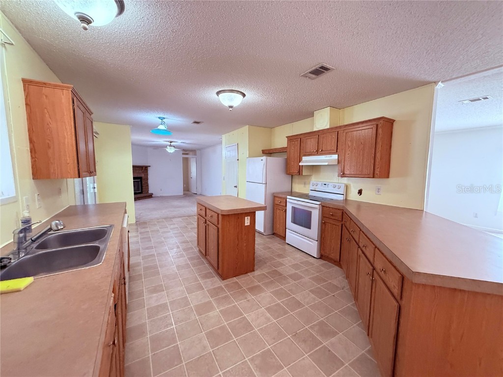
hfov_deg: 102.1
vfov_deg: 85.7
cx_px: 252
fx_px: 203
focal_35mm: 14
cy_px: 188
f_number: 2.2
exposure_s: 1/120
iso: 640
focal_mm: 2.22
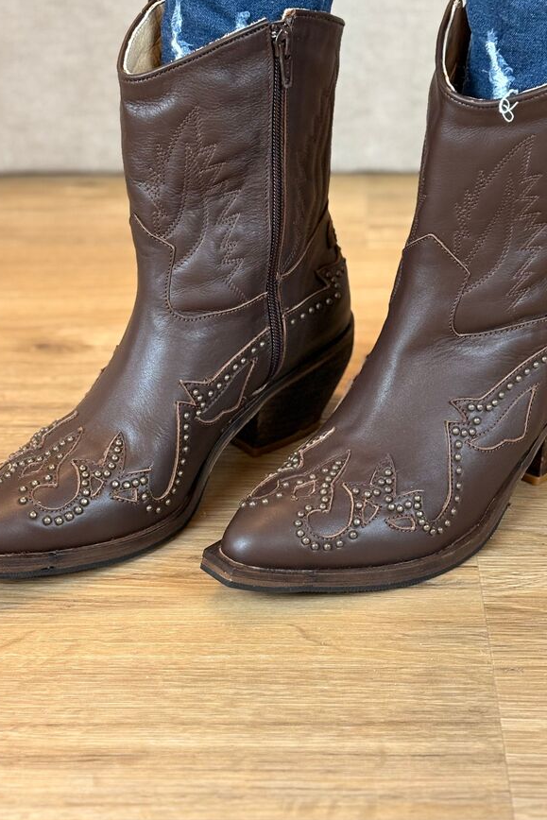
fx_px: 1731
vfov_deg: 26.6
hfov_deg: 17.9
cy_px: 316
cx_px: 299
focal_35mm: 76
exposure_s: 1/50
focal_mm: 5.96
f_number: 1.6
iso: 125
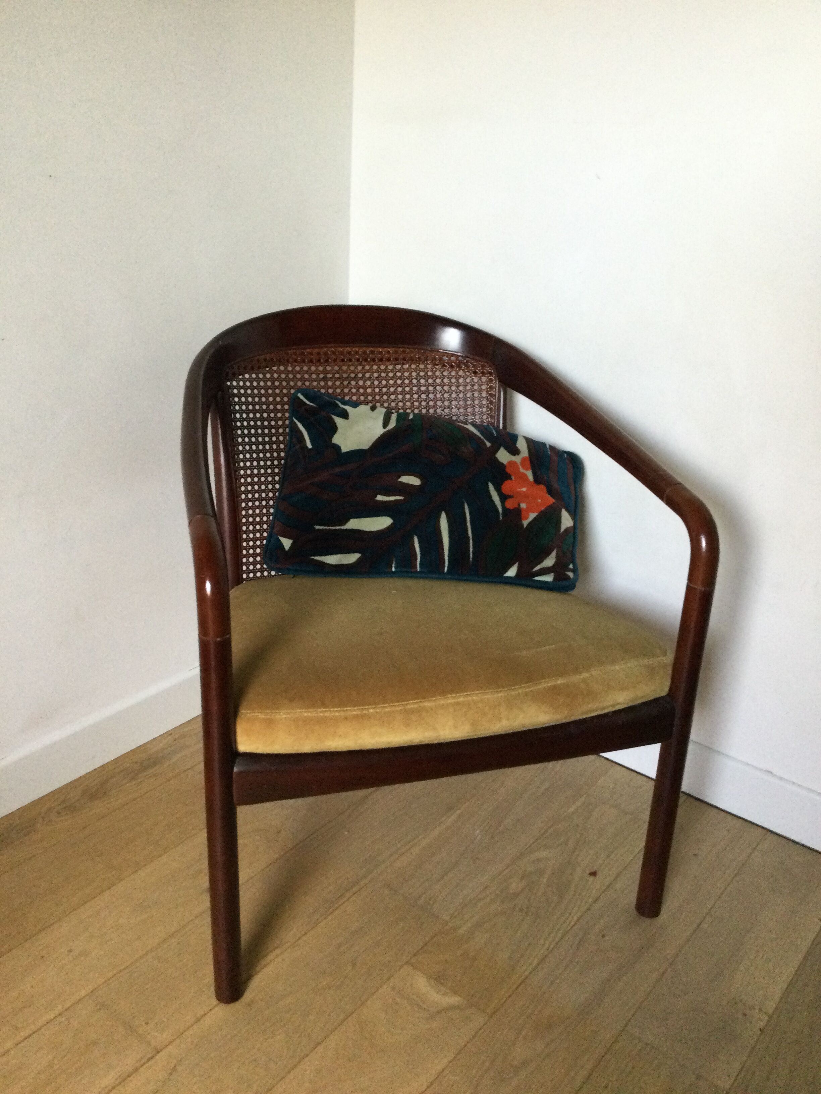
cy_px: 547
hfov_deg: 45.4
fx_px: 980
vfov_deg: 58.4
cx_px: 410
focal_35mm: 31
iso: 160
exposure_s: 1/33
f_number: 2.4
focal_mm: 3.3
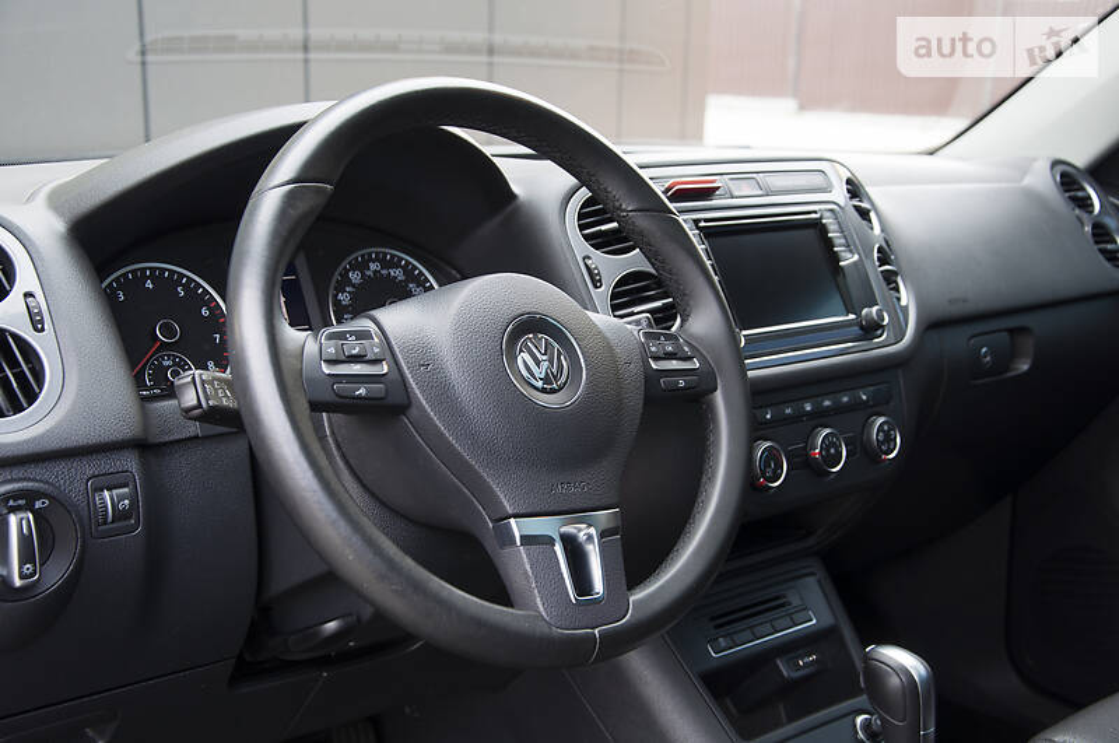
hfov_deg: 41.2
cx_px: 560
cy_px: 372
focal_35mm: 48
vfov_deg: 28.0
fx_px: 1490
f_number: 5.6
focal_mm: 32
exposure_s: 1/25
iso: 100
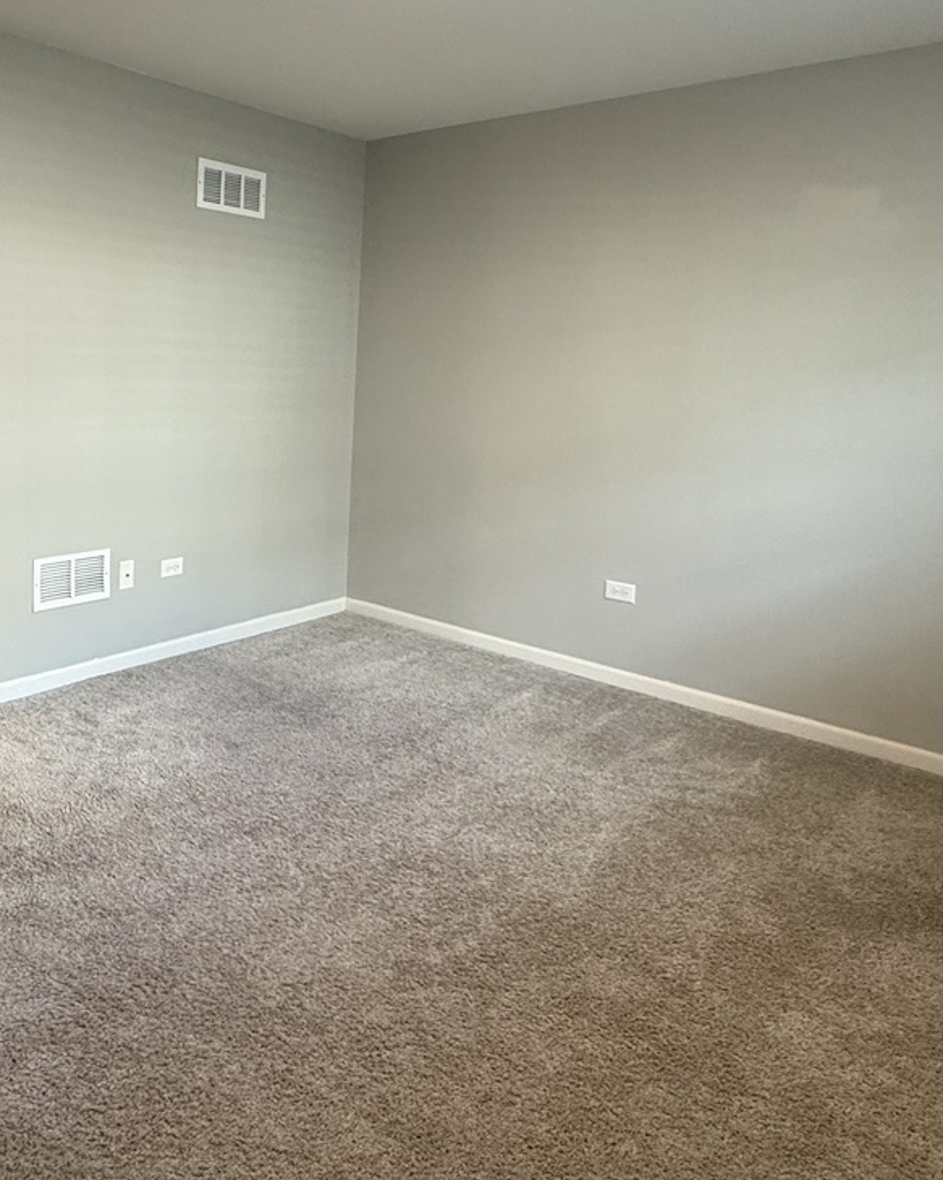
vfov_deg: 63.4
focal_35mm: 27
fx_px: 942
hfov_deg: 51.0
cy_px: 463
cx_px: 241
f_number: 2.2
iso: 200
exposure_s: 1/60
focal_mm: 2.22
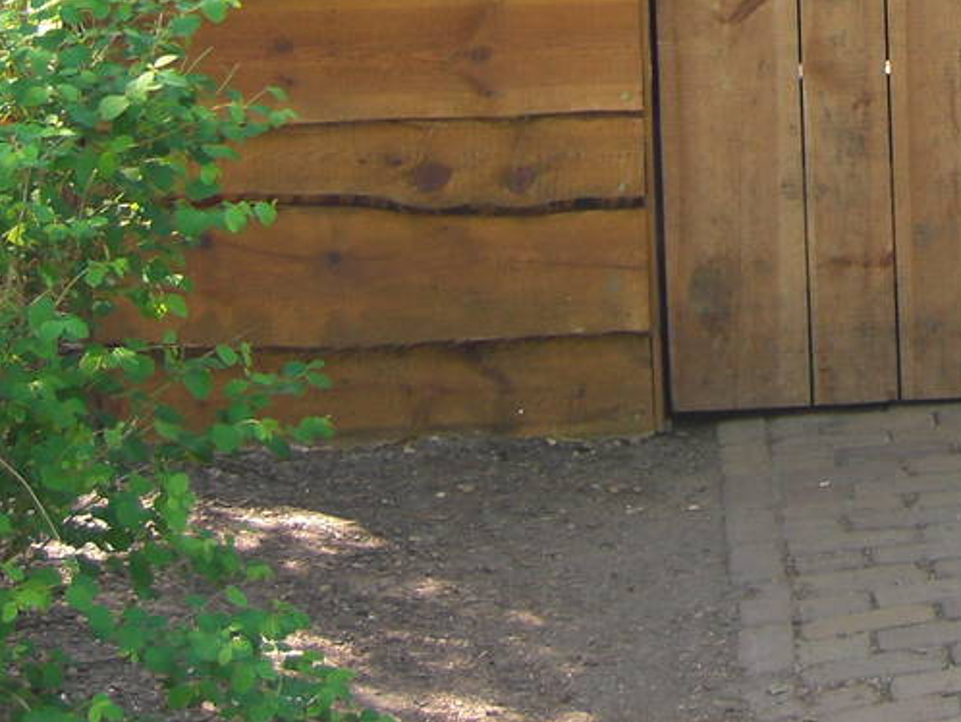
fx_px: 3389
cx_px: 1266
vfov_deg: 11.5
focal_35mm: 122
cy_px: -434
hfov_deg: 15.3
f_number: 2.8
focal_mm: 7.9
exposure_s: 1/60
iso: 100
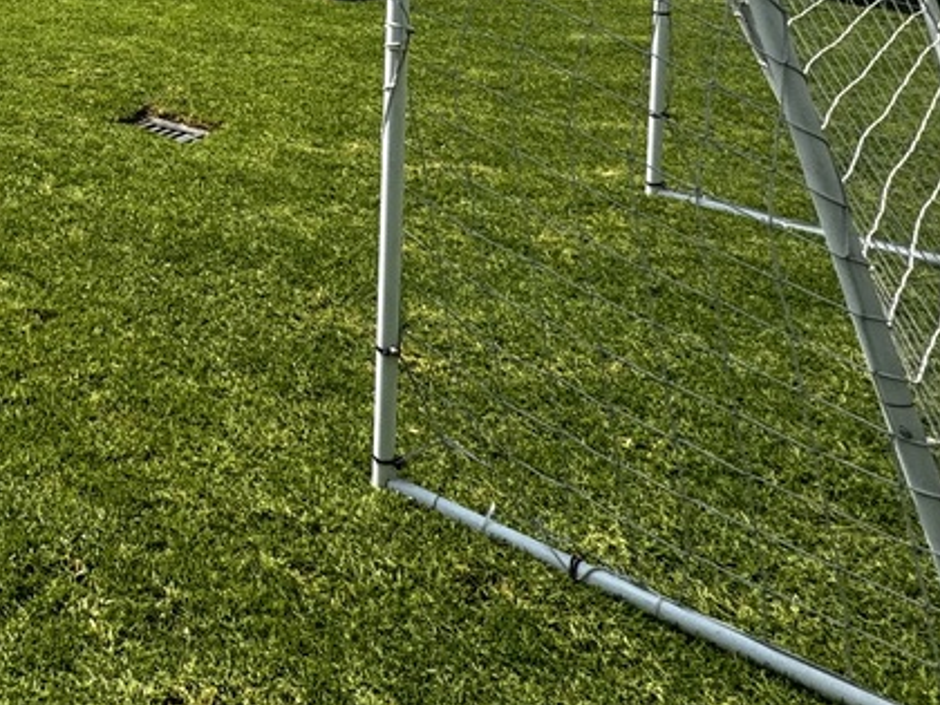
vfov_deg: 29.4
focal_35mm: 40
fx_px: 1086
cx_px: -239
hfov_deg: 34.9
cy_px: -197
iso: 50
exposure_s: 1/1395
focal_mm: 2.22
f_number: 2.2
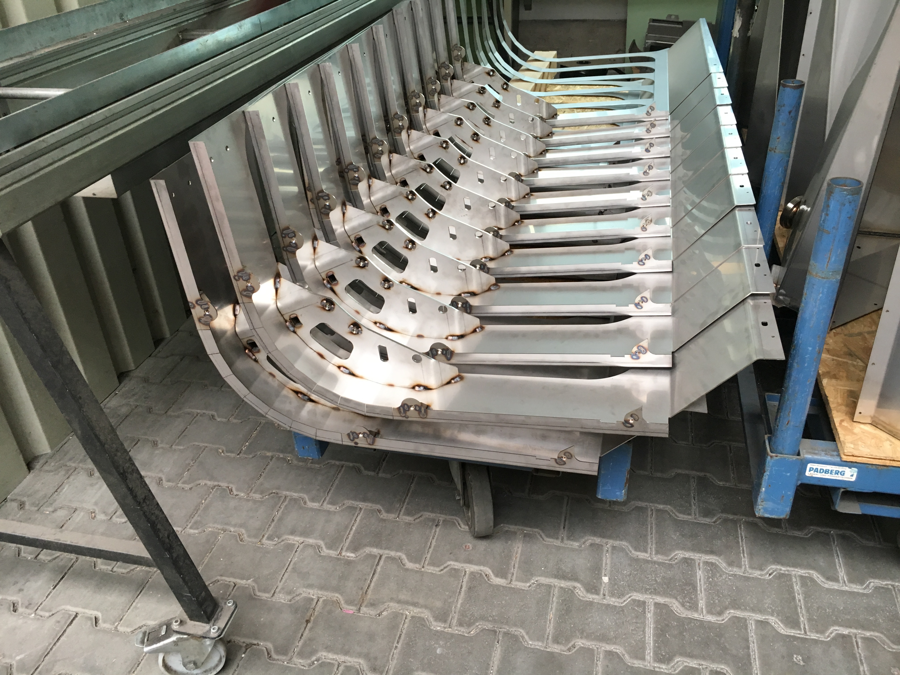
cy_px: 338
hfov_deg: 61.7
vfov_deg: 48.2
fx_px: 754
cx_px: 450
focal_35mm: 29
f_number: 2.2
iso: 64
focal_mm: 4.15
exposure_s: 1/33
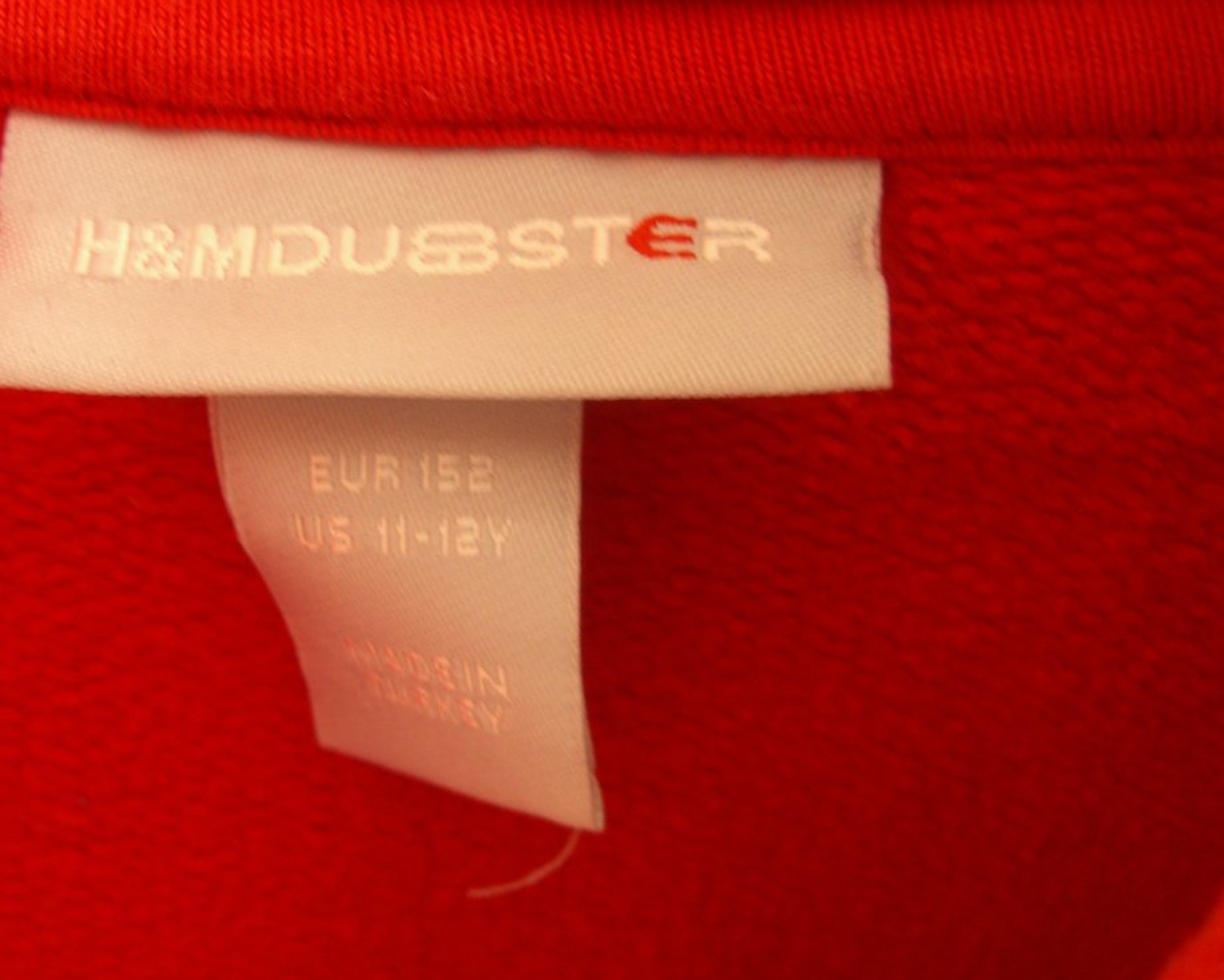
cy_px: 447
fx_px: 1956
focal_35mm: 54
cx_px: 430
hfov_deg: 34.5
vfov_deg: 28.1
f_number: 2.8
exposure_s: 1/30
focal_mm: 7.9
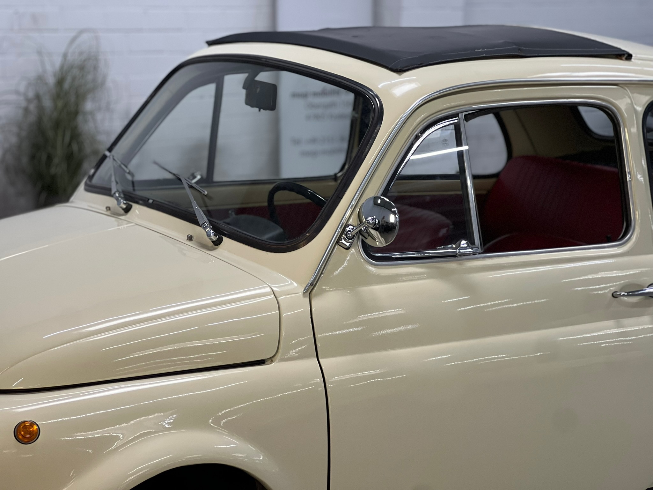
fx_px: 1453
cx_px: 326
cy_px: 245
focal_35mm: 77
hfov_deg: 25.3
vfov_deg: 19.1
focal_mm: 9
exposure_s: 1/33
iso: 200
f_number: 2.8
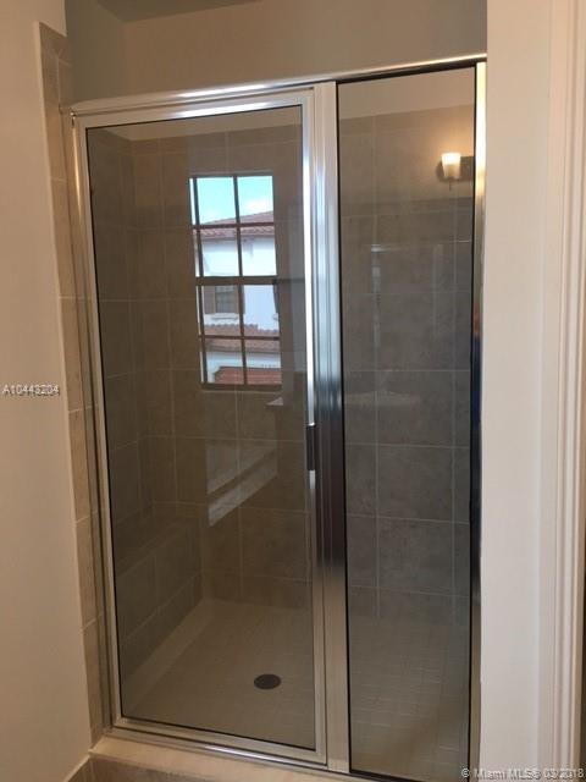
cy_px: 391
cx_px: 293
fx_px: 655
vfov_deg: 61.7
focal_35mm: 29
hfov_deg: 48.2
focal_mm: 4.15
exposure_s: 1/30
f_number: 2.2
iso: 32
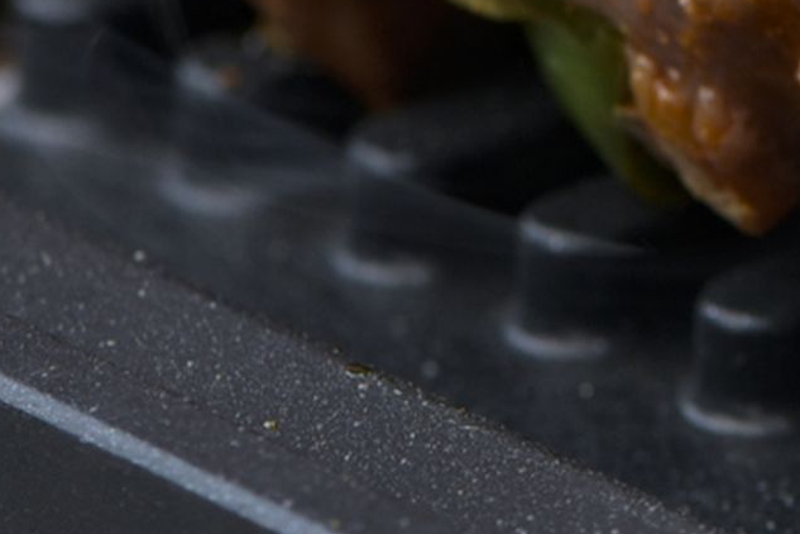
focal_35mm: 637
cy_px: -277
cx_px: 1404
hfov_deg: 3.2
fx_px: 14154
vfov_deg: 2.2
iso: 125
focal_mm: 105
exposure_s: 1/125
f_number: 7.1
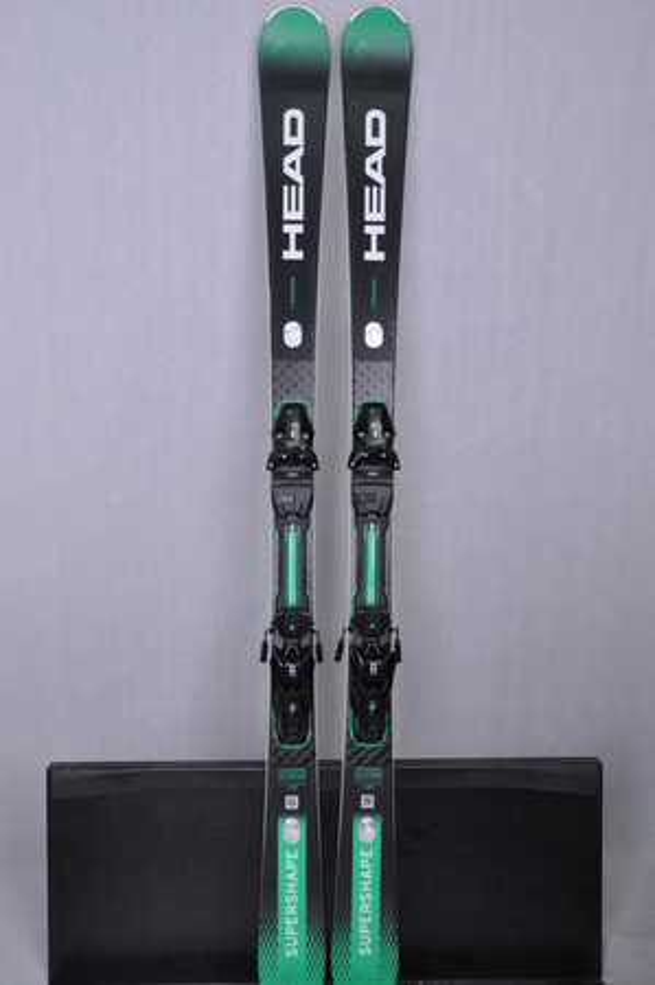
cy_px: 492
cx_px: 328
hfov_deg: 35.4
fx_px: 1026
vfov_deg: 51.3
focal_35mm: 38
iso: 3200
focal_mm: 25
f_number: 8
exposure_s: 1/125
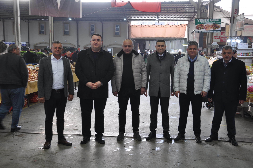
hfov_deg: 43.7
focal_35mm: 45
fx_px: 316
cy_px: 84
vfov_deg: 29.8
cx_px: 126
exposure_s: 1/30
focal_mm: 30
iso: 280
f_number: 5.6
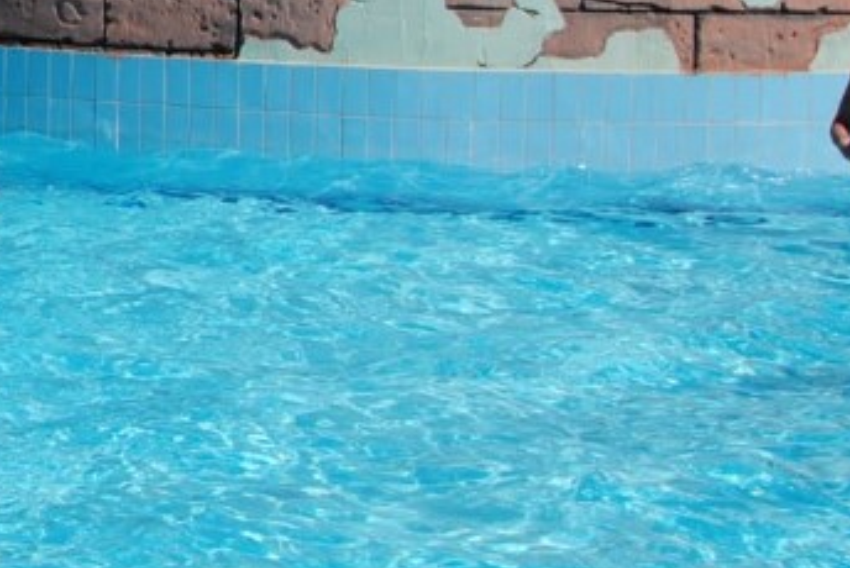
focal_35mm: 120
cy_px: -59
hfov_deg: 15.4
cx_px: -518
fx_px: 2836
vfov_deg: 11.3
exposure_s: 1/320
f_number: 9
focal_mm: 24
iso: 100
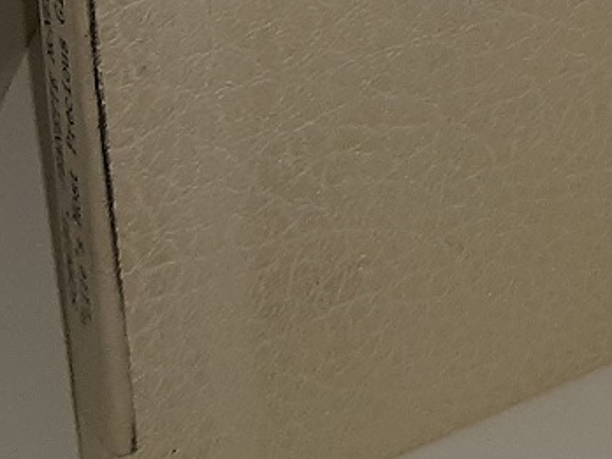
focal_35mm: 166
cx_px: 848
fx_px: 2935
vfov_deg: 8.1
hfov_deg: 11.5
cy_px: -698
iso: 40
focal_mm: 3.7
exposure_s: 1/251
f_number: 1.7
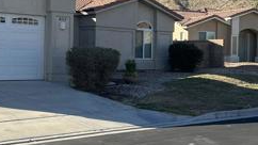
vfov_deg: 16.1
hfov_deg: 28.2
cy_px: 48
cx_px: 122
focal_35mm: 75
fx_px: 513
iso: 50
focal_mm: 5.7
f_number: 1.5
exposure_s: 1/2762
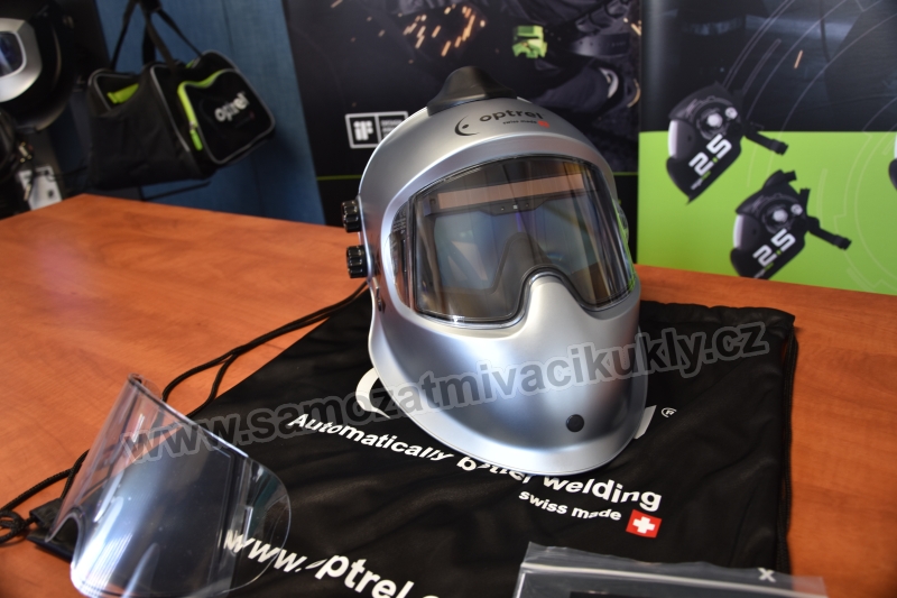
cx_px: 448
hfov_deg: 67.4
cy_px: 299
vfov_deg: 47.9
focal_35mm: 27
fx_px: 673
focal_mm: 18
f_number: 3.5
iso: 250
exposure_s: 1/8
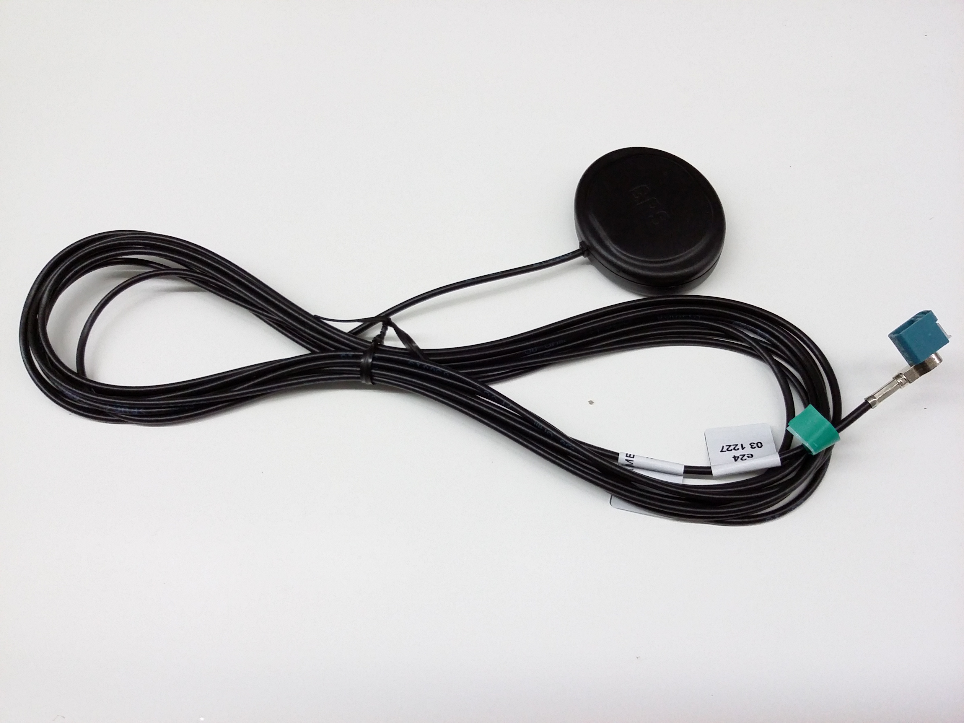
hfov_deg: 56.8
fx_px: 891
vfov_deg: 44.2
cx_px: 482
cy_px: 362
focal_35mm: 32
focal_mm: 3.4
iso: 200
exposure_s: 1/24
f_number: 2.4
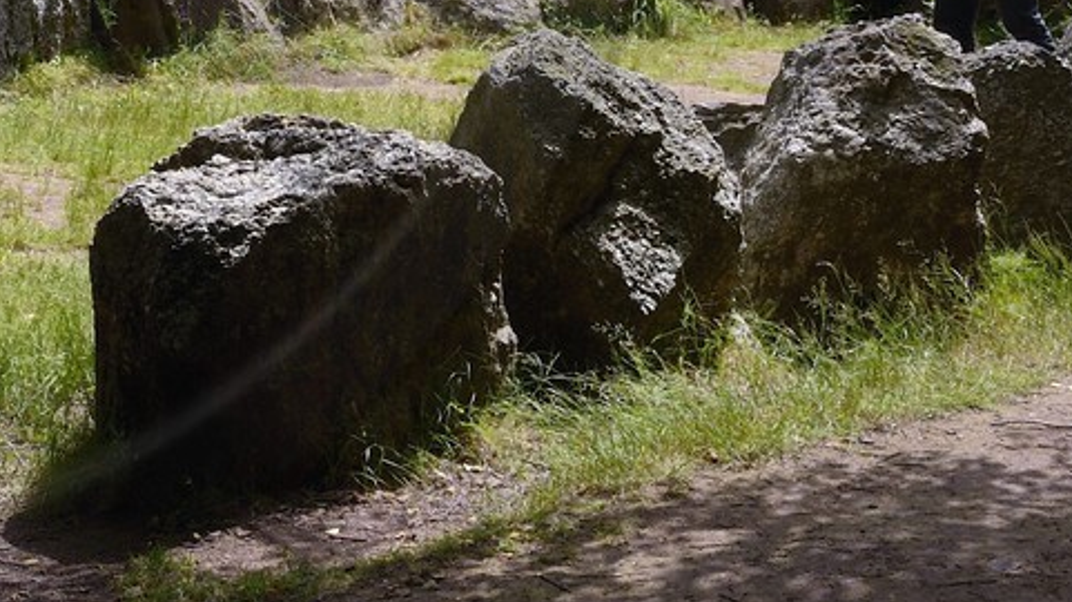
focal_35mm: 101
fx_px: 2870
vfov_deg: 11.5
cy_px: -276
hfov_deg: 19.8
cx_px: -252
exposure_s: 1/200
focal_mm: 29
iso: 200
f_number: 11
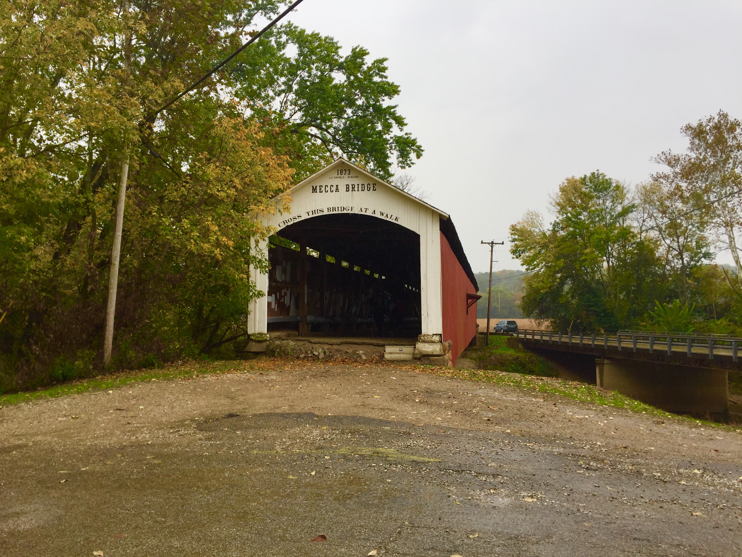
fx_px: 622
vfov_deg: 48.2
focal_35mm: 29
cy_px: 278
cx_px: 371
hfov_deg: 61.7
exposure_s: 1/250
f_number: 2.2
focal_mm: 4.15
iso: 32
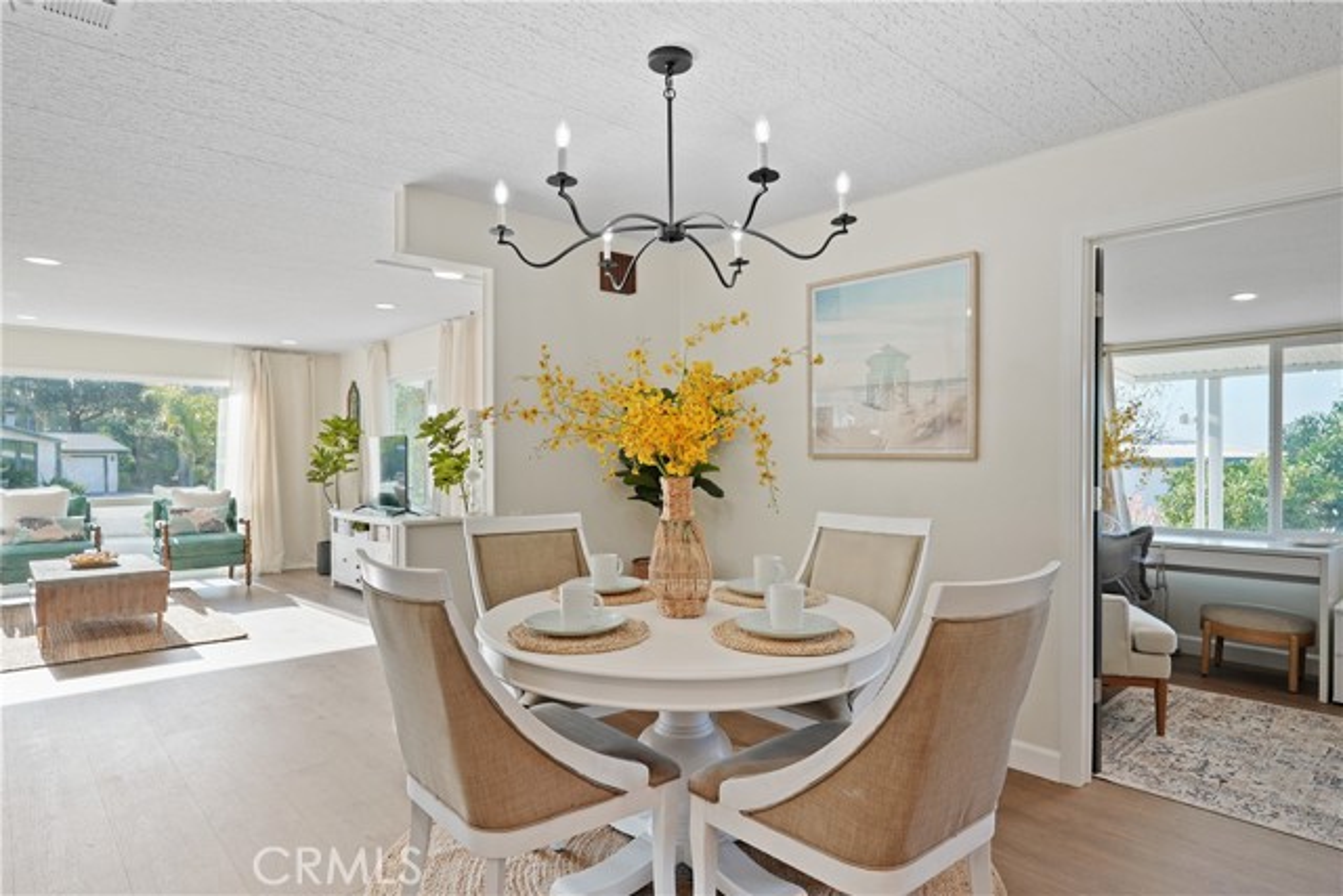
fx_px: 728
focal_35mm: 20
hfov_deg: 85.4
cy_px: 448
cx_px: 672
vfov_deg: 63.2
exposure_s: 1/25
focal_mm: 19.5
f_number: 4
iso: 320
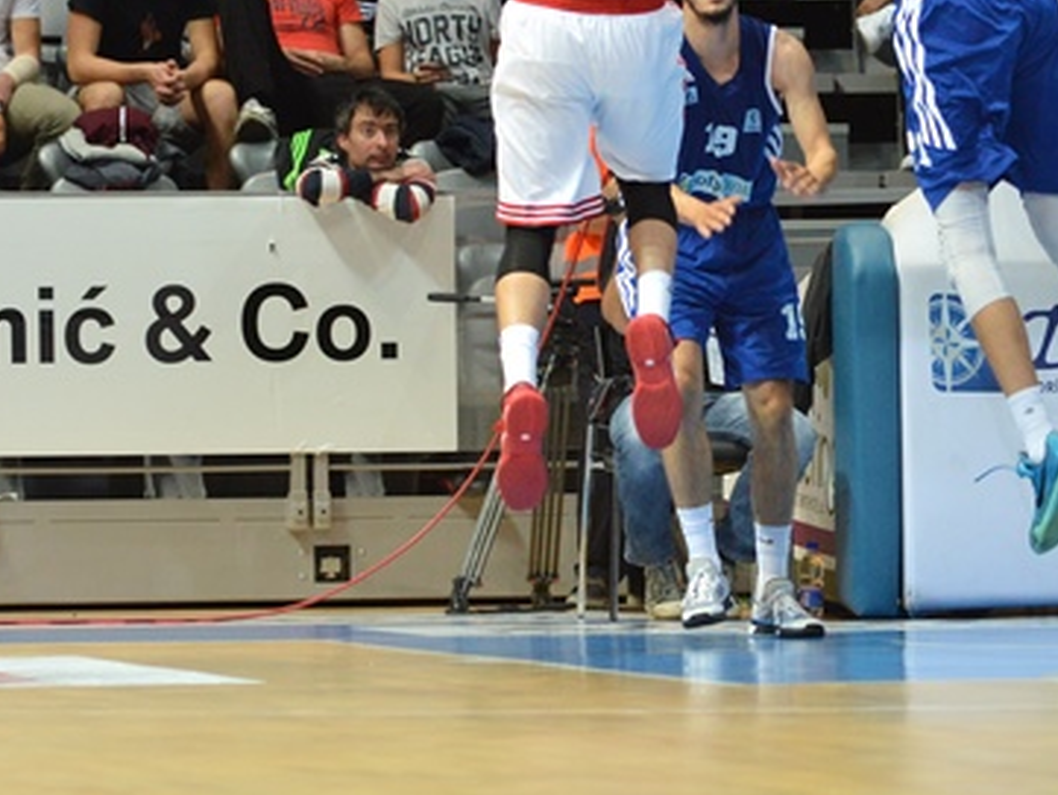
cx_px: 1040
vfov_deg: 3.8
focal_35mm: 396
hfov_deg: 5.0
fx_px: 12107
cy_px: -91
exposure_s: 1/400
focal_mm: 145
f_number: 5
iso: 2500
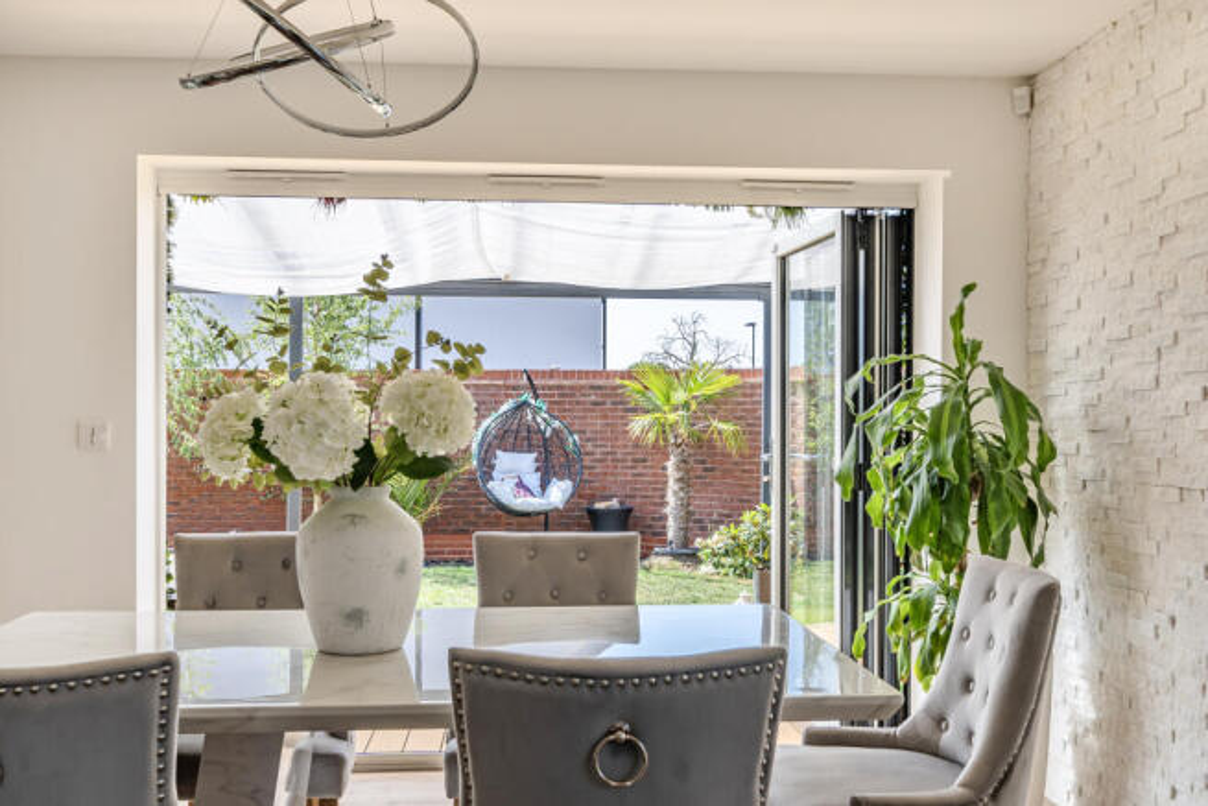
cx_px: 604
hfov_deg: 53.1
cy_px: 403
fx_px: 1208
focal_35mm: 36
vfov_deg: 36.9
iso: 100
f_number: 8
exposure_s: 1/30
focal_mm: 24
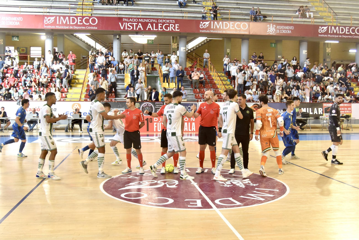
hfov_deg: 50.7
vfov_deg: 35.1
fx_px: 379
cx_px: 180
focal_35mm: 38
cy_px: 120
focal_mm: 38
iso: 3200
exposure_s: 1/320
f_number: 8
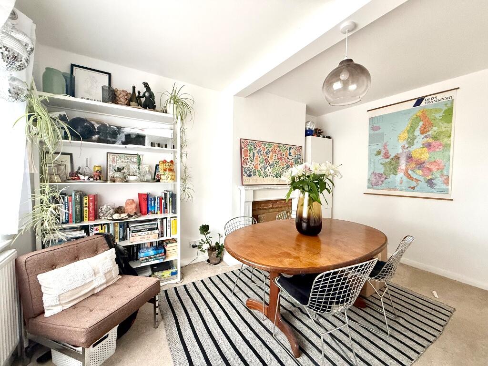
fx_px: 197
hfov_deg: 102.1
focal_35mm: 14
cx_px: 244
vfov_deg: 85.7
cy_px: 183
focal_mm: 2.22
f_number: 2.2
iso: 320
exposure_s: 1/98
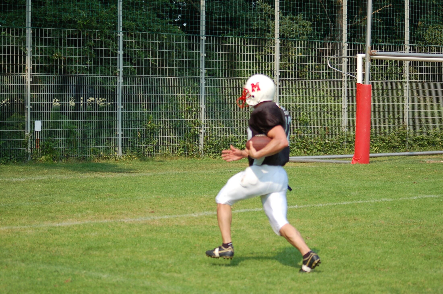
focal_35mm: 105
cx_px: 222
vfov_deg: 13.0
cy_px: 147
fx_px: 1290
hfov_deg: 19.5
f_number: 4.5
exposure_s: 1/1000
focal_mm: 70
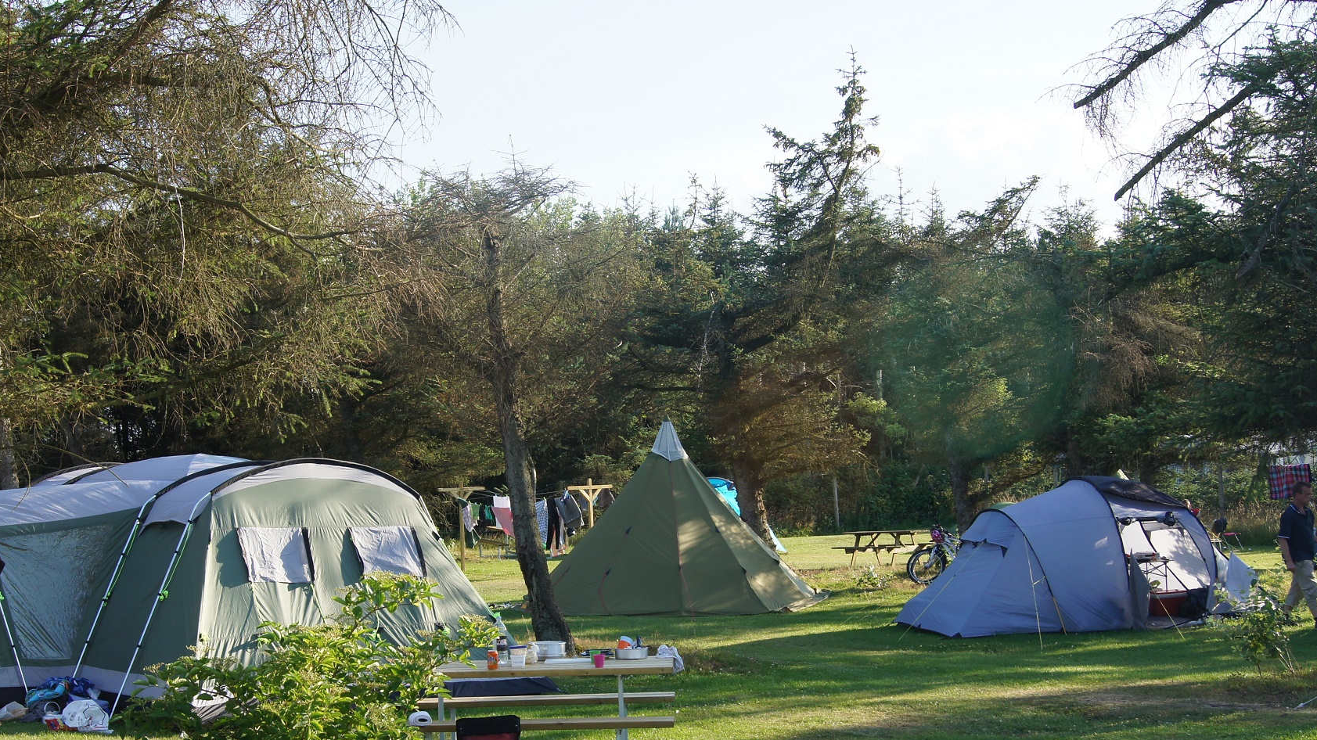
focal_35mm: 56
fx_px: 1955
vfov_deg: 21.3
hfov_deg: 37.2
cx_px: 628
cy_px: 514
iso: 100
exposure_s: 1/80
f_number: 11
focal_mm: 30
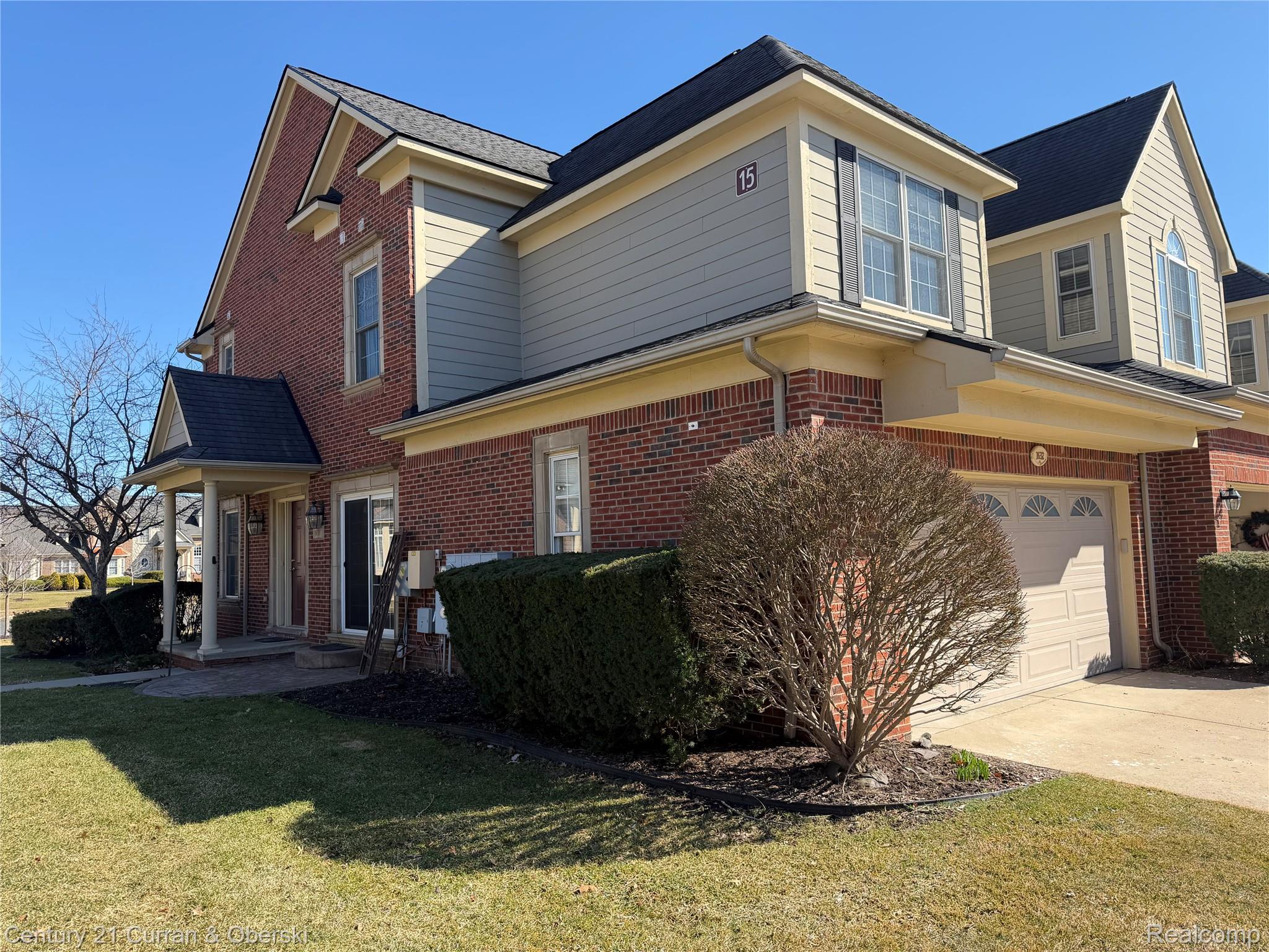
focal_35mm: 24
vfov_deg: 56.8
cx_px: 634
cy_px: 476
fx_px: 880
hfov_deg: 71.6
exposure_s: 1/1689
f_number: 1.78
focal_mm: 6.76
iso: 80
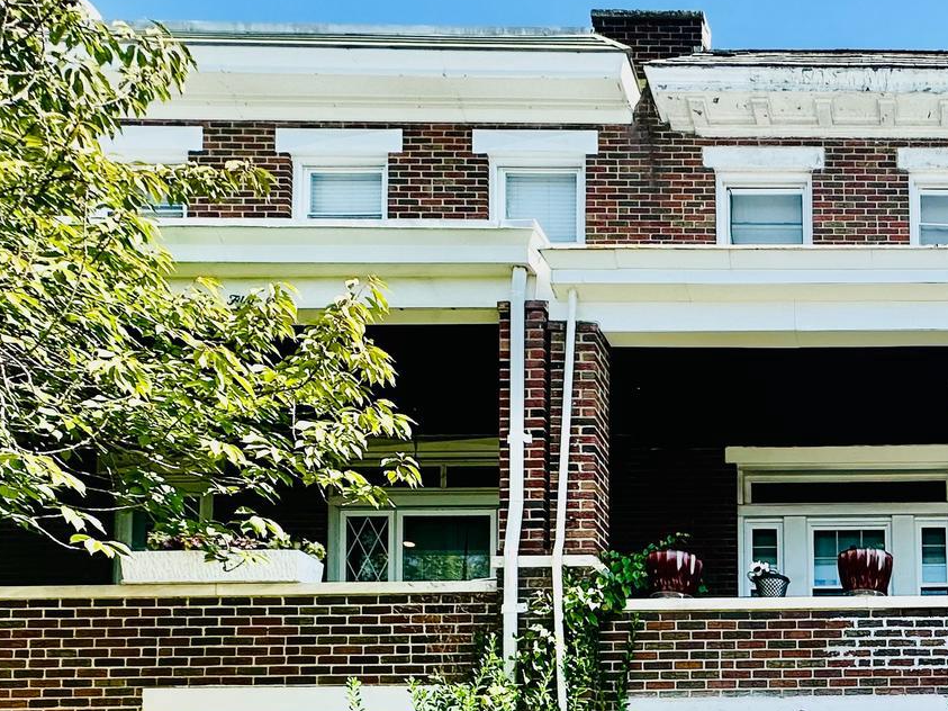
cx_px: 946
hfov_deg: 45.6
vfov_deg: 34.4
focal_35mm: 34
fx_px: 931
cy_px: 829
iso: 40
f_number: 2.2
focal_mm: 2.22
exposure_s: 1/796
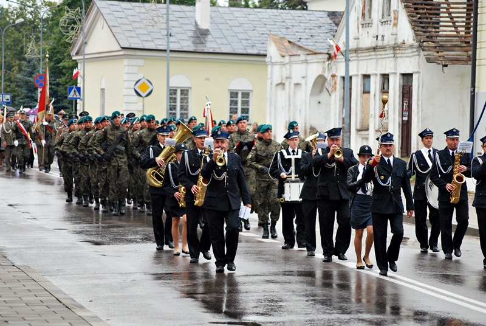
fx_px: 2271
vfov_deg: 8.2
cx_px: 243
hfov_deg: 12.2
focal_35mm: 168
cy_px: 163
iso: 400
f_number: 4.8
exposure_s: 1/250
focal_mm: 112
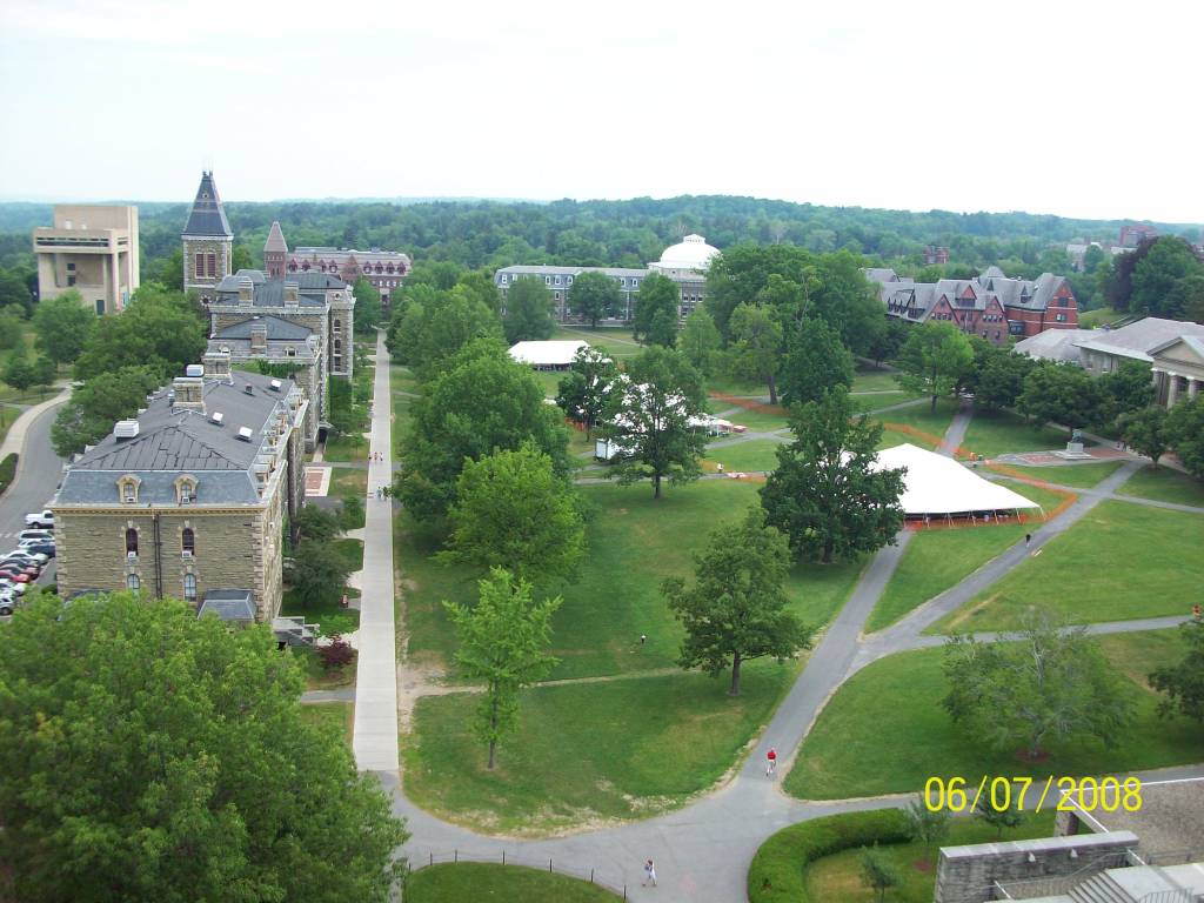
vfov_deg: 41.8
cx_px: 602
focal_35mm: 34
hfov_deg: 54.0
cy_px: 452
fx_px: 1183
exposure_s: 1/455
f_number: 2.8
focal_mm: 5.7
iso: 80
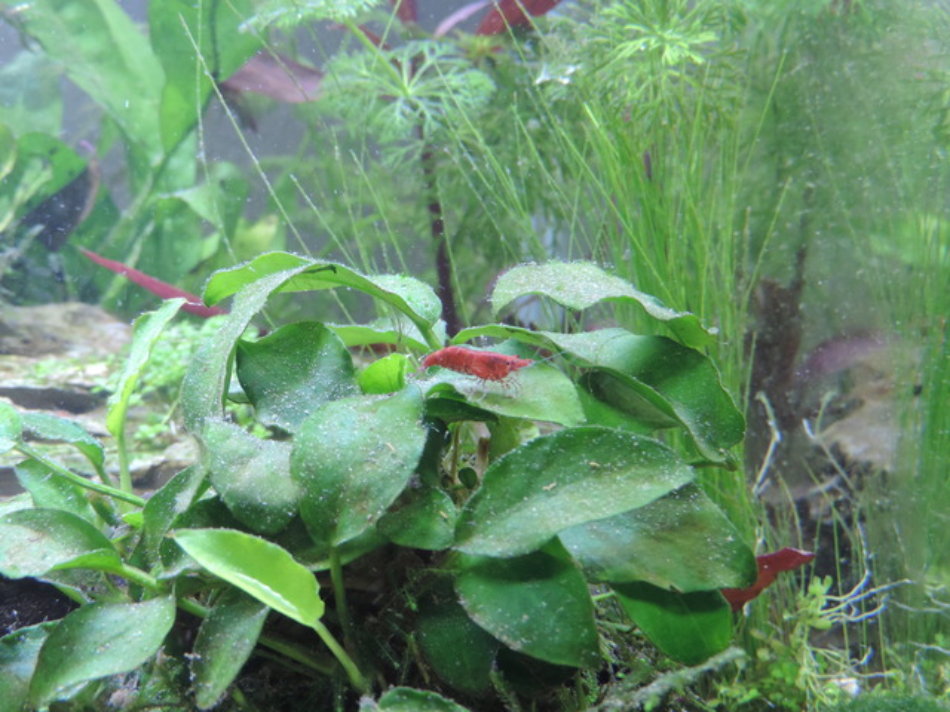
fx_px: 1098
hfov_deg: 46.8
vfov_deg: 36.0
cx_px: 475
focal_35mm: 40
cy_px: 356
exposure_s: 1/13
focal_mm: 7.1
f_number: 3.3
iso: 400
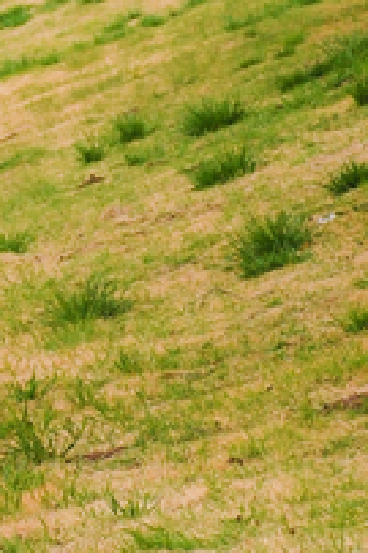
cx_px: -117
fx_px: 6358
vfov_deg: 5.0
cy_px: -185
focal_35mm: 414
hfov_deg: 3.3
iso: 200
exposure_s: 1/1250
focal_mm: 70
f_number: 4.5
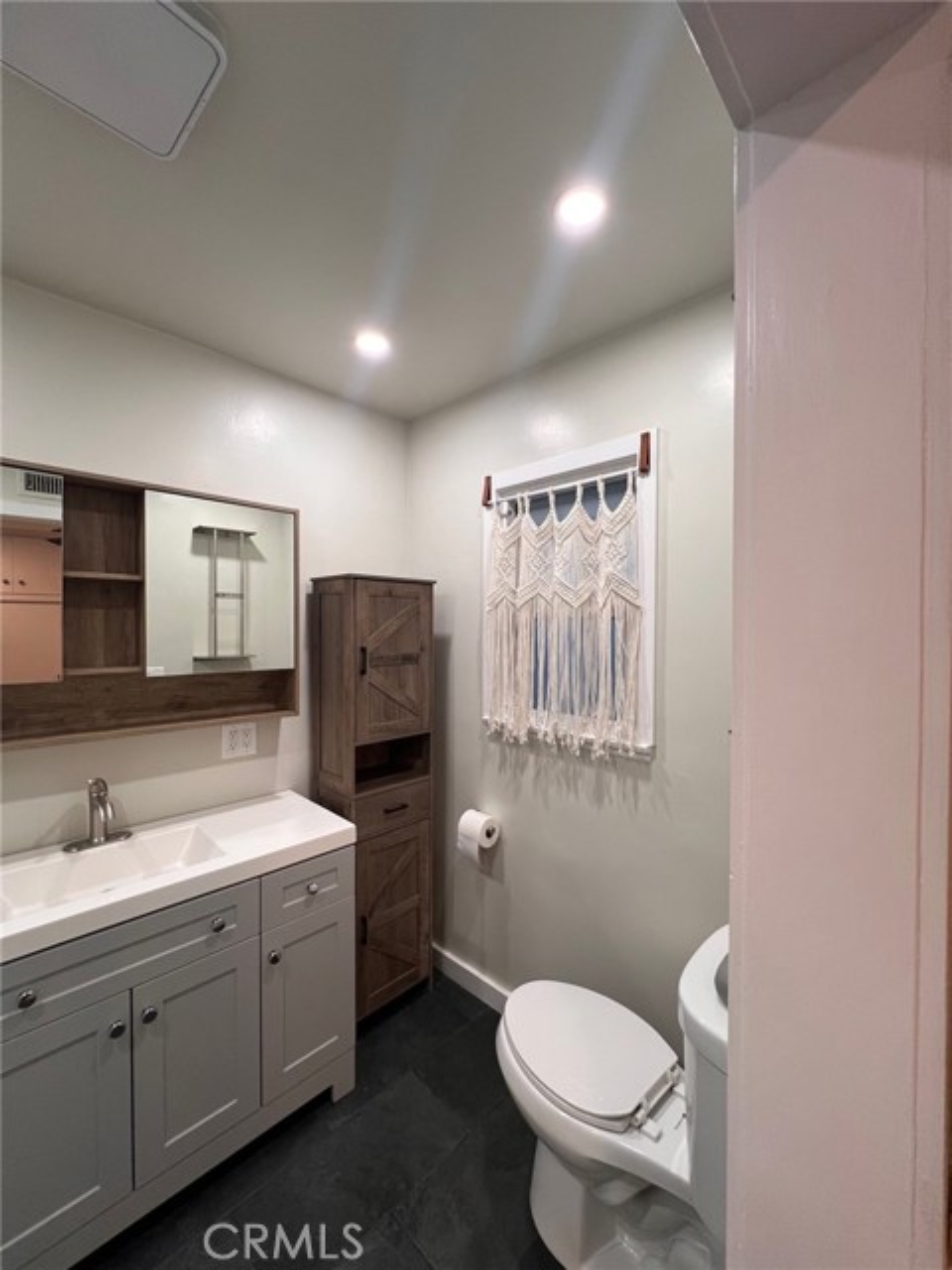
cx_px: 476
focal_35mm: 13
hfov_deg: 89.9
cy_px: 635
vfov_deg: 106.2
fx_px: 477
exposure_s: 1/120
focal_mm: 1.57
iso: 160
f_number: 1.8
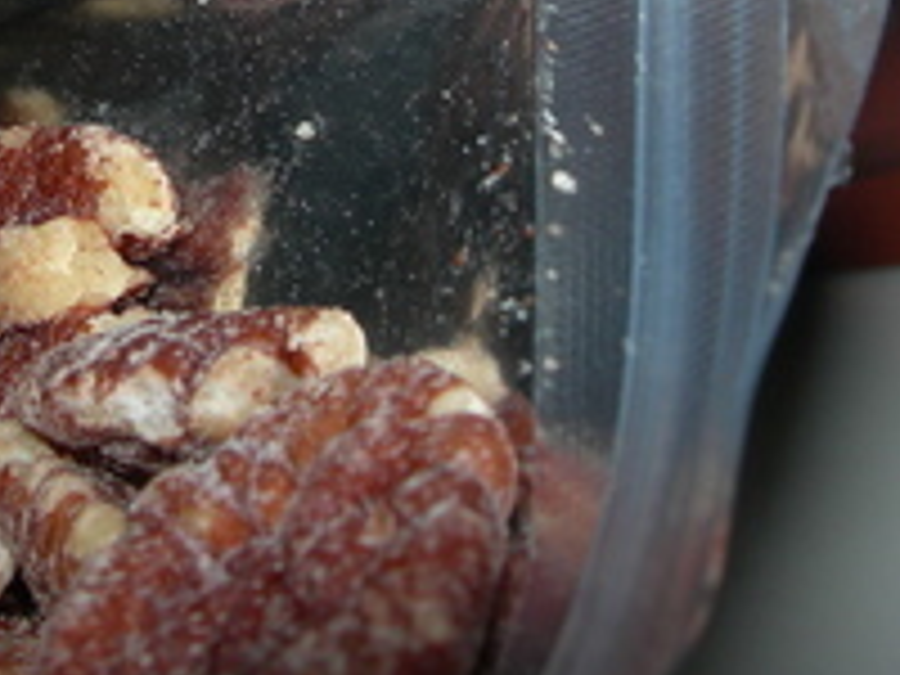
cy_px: -43
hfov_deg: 20.6
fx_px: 2470
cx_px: 302
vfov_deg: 15.2
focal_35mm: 95
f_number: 4.8
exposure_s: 1/60.1
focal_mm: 7.8
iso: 50
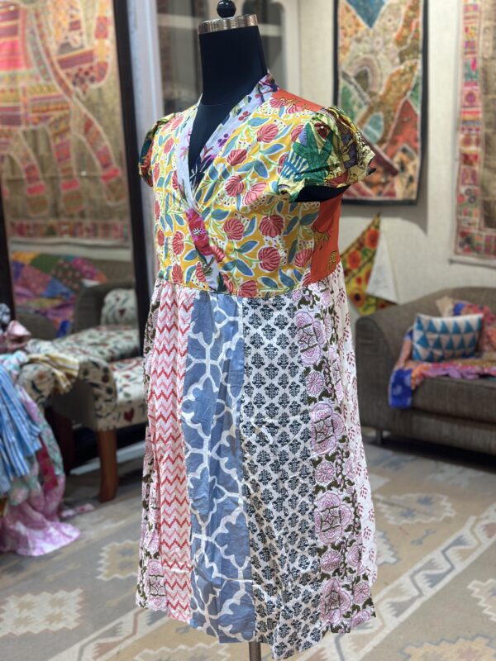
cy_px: 330
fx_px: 917
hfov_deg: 30.3
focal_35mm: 48
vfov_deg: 39.7
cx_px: 248
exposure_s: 1/91
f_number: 1.78
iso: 125
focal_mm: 6.86
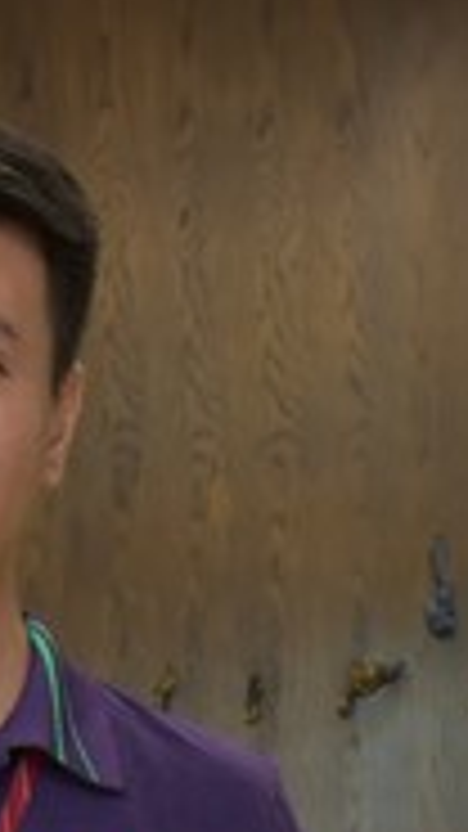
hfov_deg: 9.7
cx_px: 374
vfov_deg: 16.6
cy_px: 940
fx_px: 2759
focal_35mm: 125
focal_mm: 34
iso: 1600
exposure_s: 1/125
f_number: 5.6
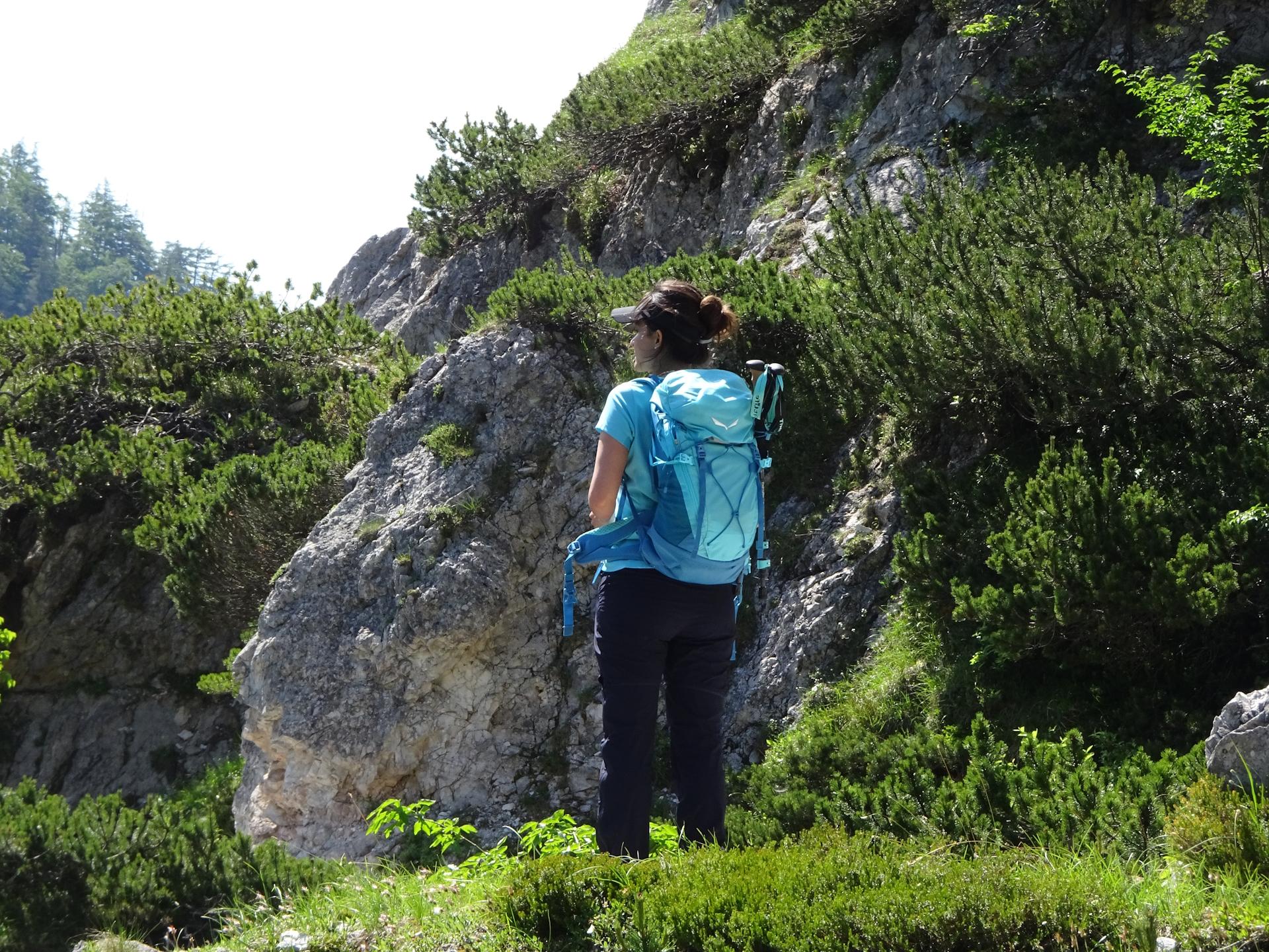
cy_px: 476
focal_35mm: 200
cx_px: 634
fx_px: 7332
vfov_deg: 7.4
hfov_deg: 9.9
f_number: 6.3
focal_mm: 34.17
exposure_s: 1/250
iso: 125
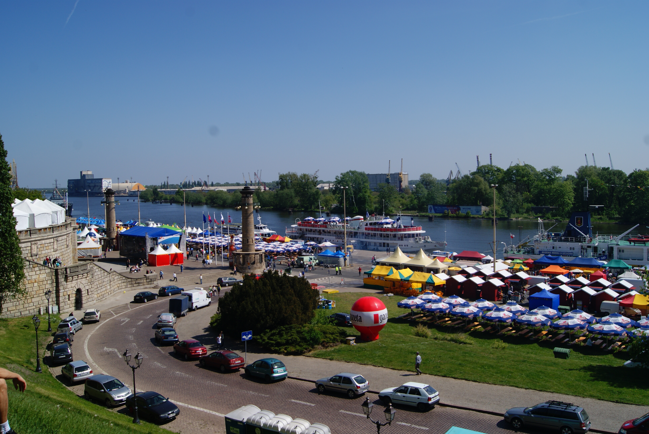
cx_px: 324
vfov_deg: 40.1
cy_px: 217
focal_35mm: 33
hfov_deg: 57.2
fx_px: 596
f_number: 10
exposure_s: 1/400
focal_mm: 22
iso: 100
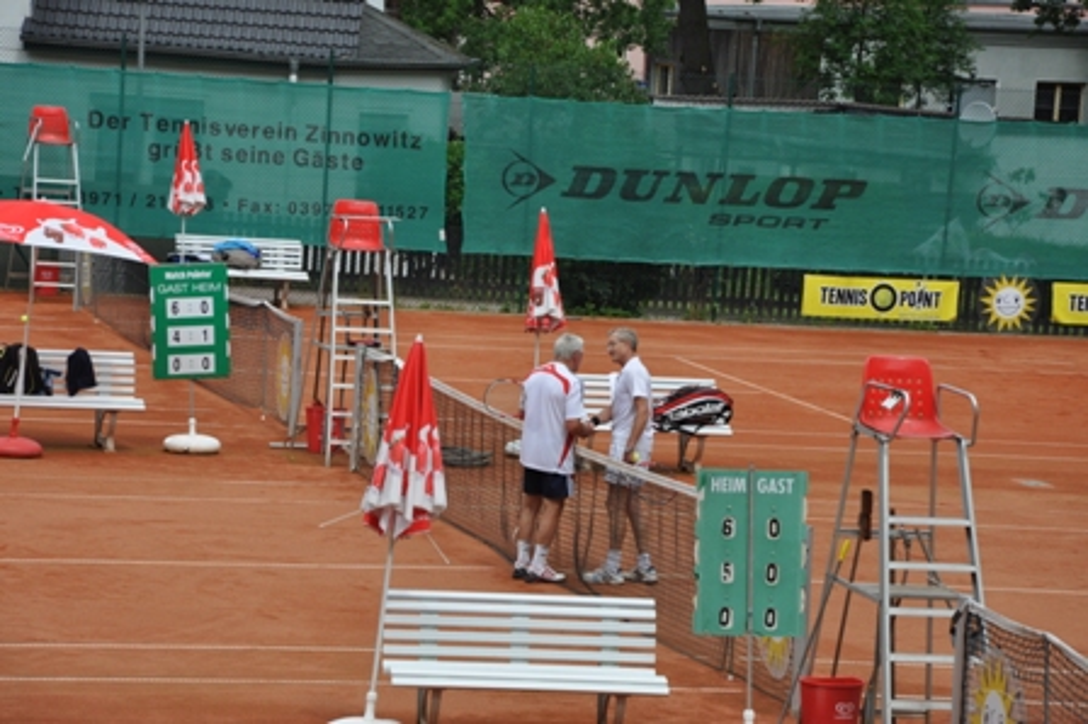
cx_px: 544
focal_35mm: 158
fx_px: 4756
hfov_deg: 13.0
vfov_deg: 8.7
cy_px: 362
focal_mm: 105
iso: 200
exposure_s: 1/400
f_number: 10
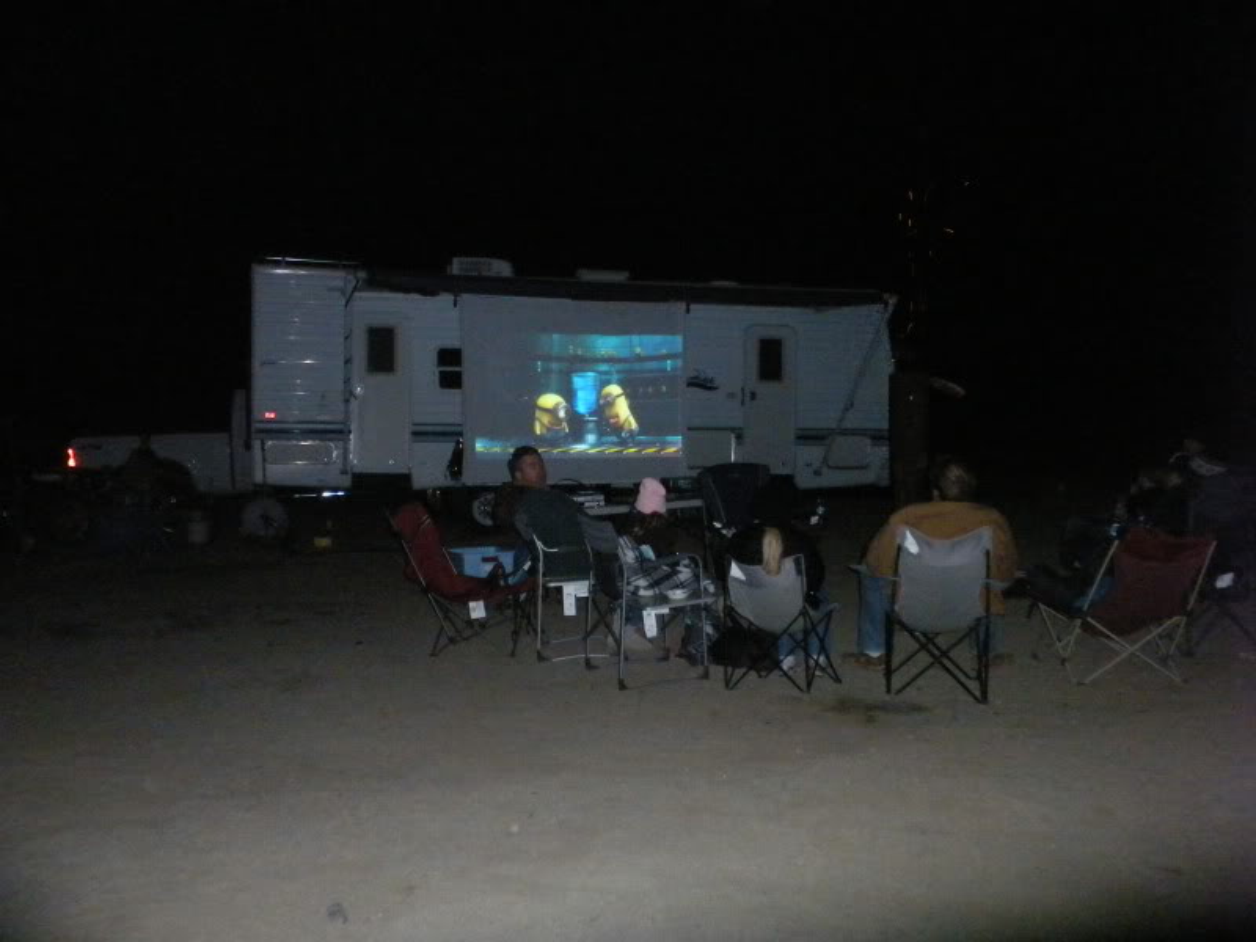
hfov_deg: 50.1
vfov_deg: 38.7
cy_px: 471
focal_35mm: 37
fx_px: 1343
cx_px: 628
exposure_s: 1/30
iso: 800
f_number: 3.5
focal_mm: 6.6
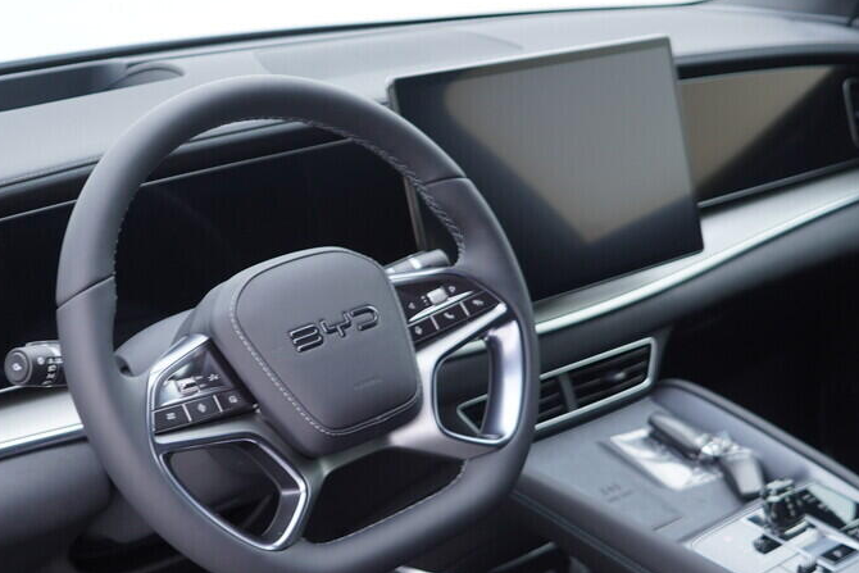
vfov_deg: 24.5
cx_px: 374
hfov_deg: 36.2
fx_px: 1313
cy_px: 389
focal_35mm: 55
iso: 160
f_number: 2.8
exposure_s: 1/40
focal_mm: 24
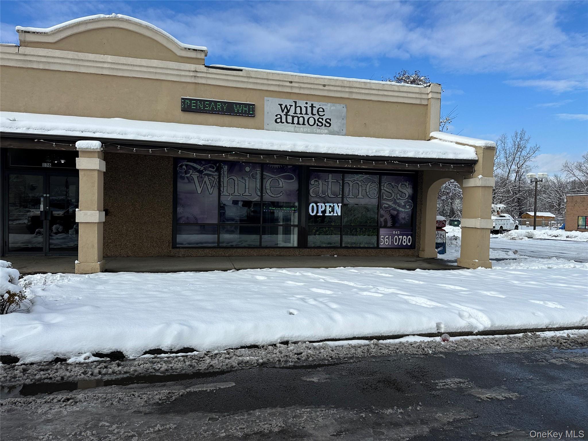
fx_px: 408
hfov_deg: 71.6
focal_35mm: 24
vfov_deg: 56.8
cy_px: 220
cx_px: 294
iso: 80
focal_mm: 6.86
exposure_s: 1/5525
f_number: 1.78
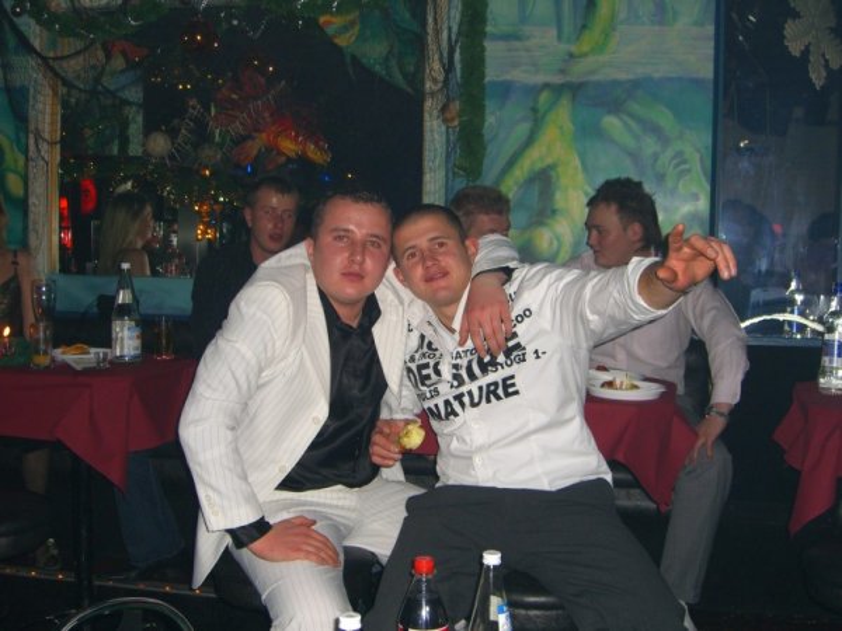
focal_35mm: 46
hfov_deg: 41.2
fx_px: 1119
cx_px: 421
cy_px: 316
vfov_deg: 31.5
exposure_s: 1/60
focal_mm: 9.5
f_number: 3.1
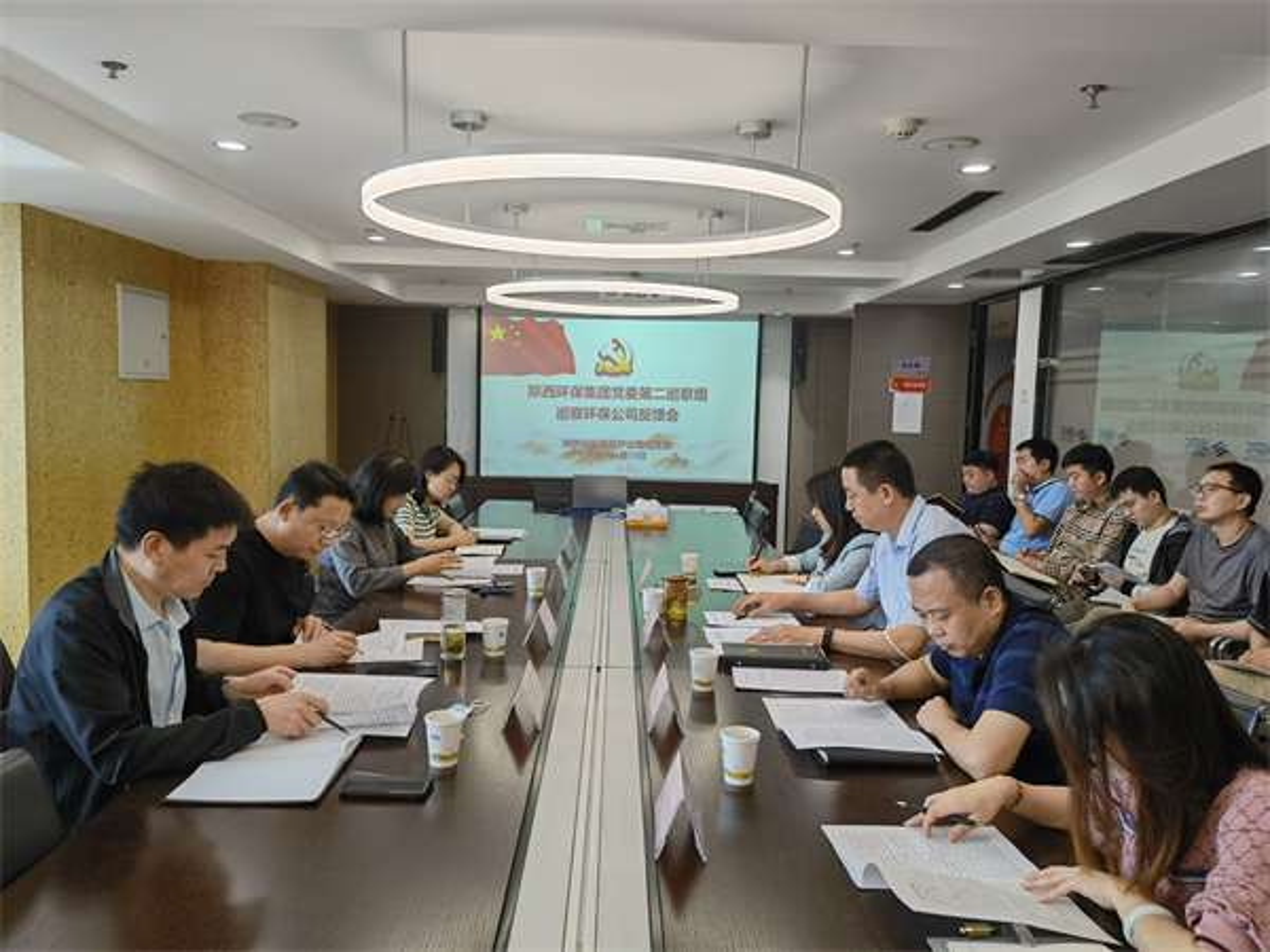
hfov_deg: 65.3
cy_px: 476
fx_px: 991
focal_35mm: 27
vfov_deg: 51.4
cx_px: 635
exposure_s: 1/98.1
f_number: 1.9
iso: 50
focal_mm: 6.67
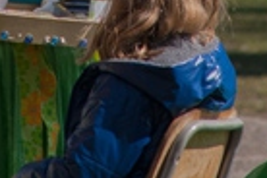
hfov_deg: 1.9
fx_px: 8069
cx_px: -122
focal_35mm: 1088
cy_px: -127
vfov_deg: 1.3
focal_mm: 200
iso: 100
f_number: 6.3
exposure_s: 1/320
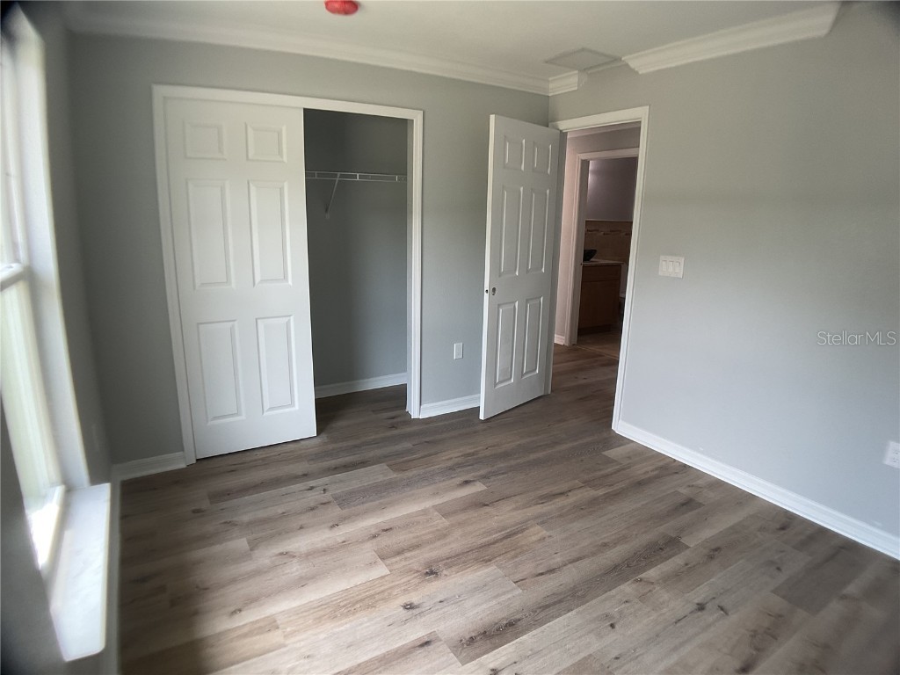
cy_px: 338
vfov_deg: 48.2
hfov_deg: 61.7
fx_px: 754
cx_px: 450
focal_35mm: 29
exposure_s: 1/120
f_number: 1.8
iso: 50
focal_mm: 3
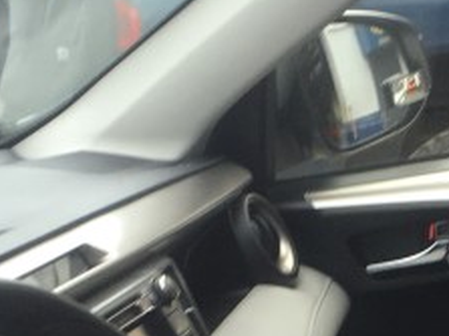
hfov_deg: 14.6
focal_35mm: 133
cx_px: 463
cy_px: 459
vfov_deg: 10.8
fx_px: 1724
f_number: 2.2
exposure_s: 1/60
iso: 32
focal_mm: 4.15
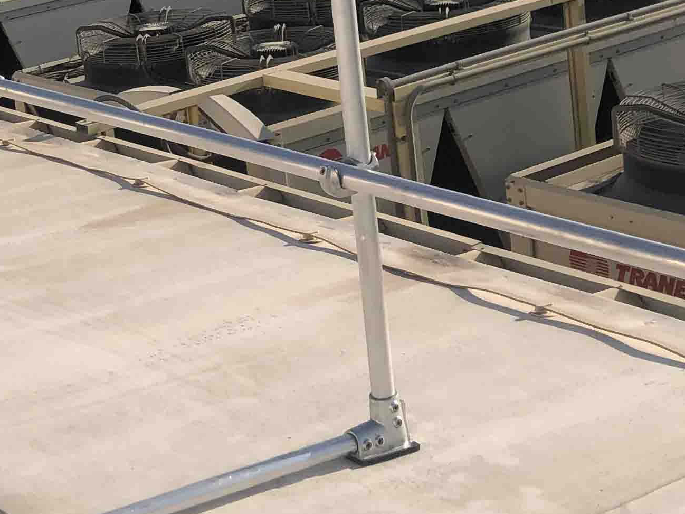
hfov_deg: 21.9
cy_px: -53
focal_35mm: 87
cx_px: 54
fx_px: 1721
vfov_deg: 16.5
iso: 20
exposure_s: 1/2857
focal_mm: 4
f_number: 1.8
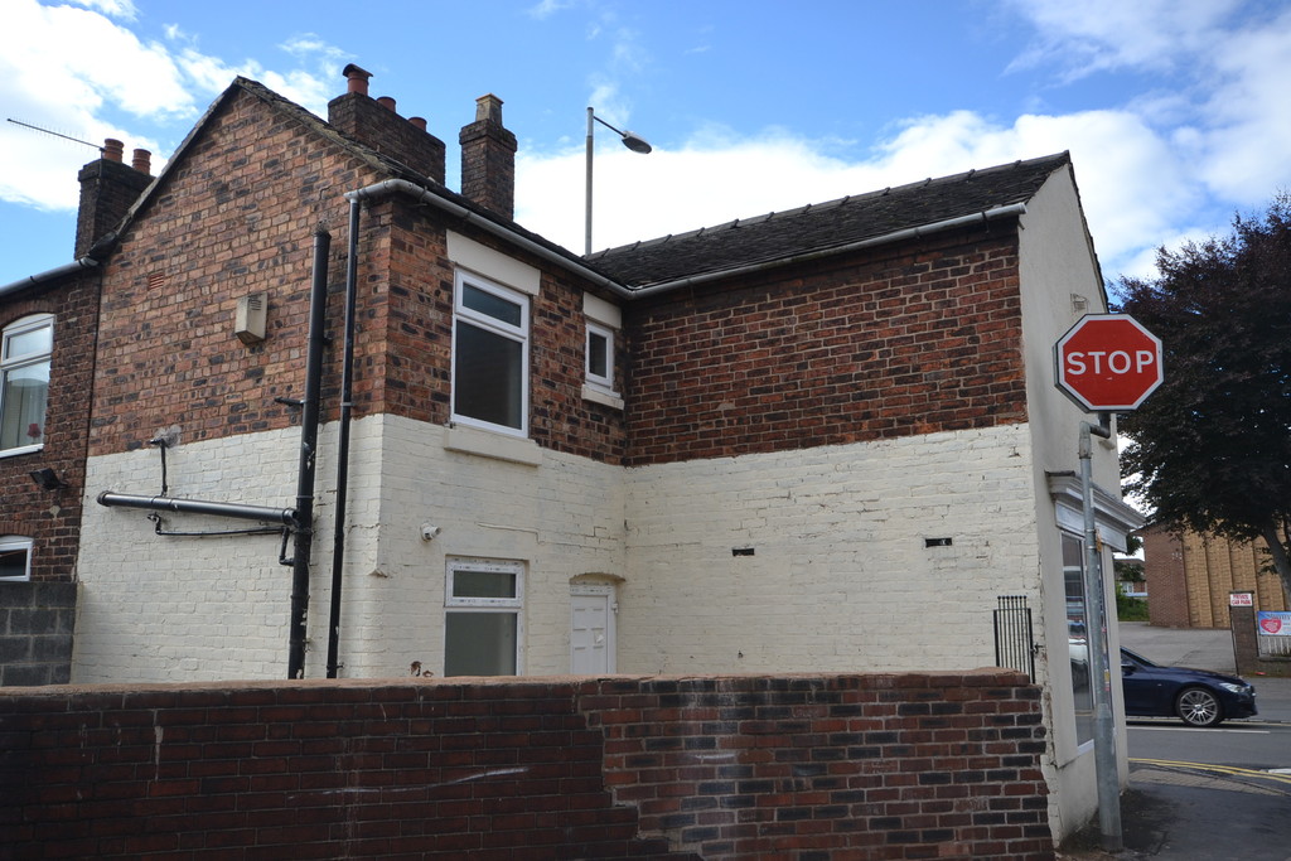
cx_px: 646
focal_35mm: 28
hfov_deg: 64.5
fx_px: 1022
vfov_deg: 45.7
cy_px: 430
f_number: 9
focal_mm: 19
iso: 400
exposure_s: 1/320
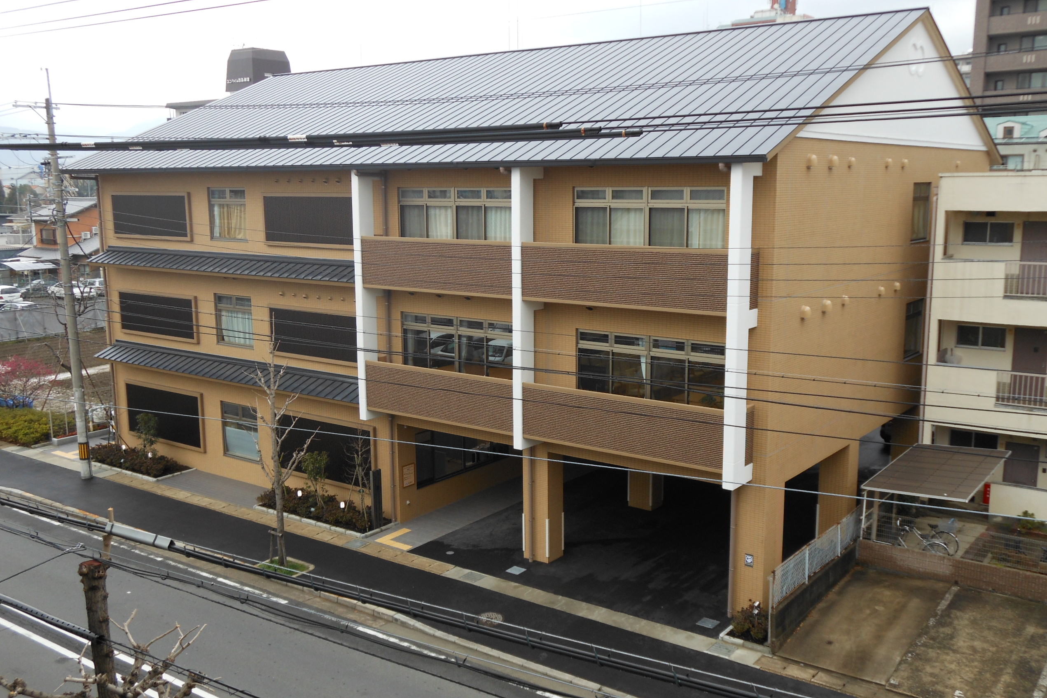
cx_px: 521
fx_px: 1018
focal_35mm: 35
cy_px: 324
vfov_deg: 37.8
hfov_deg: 54.4
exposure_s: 1/200
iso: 80
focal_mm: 6
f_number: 3.5
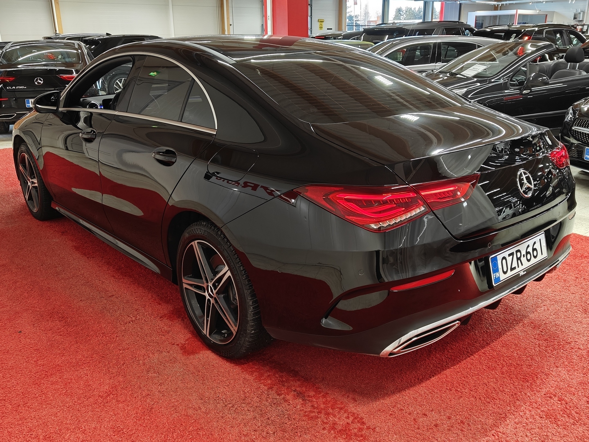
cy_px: 221
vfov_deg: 44.2
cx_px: 294
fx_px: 544
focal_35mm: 32
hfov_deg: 56.8
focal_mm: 5.59
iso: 125
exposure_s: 1/60
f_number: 1.8
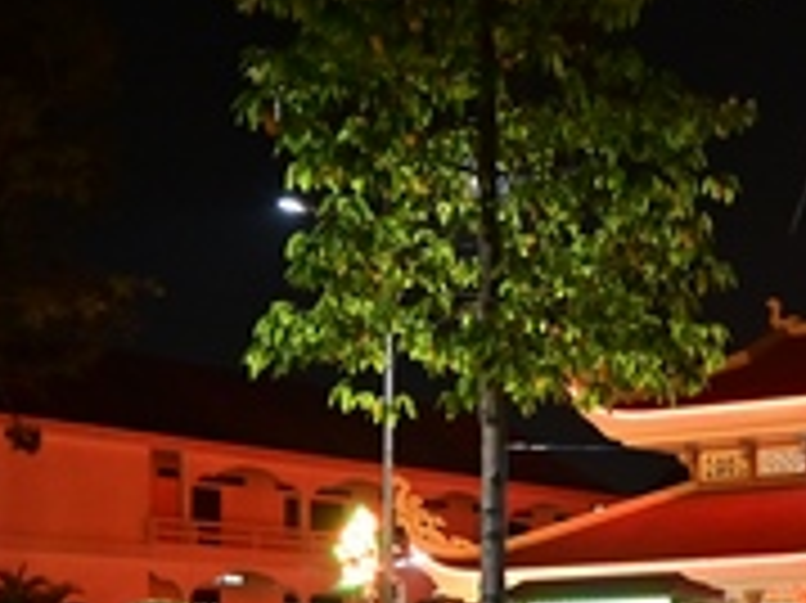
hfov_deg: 20.1
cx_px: 1207
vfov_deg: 17.2
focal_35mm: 84
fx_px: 1955
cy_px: 596
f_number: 4
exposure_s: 1/40
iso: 1600
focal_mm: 24
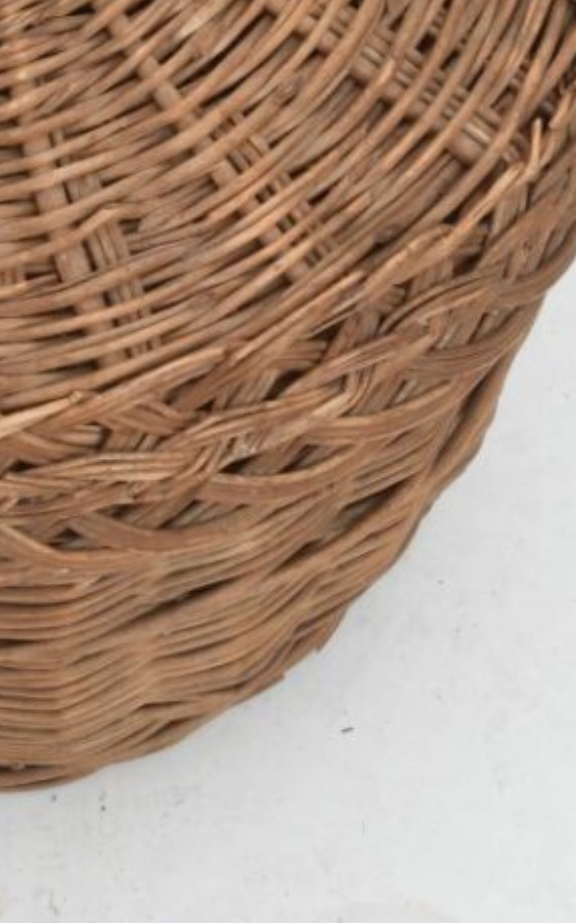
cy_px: 131
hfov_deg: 9.8
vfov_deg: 15.7
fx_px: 3317
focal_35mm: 132
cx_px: -54
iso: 320
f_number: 11
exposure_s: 1/125
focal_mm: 35
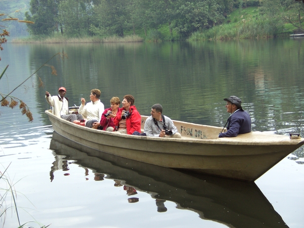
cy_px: 114
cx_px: 152
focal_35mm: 93
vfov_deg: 15.9
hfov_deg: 21.1
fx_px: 817
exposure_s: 1/94
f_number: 4
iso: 100
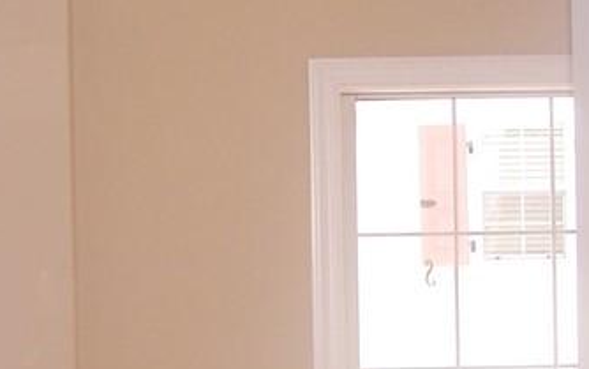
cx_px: 245
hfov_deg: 16.1
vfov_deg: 10.1
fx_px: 2087
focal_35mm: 130
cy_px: 252
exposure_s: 1/90
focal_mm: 6.7
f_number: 2.8
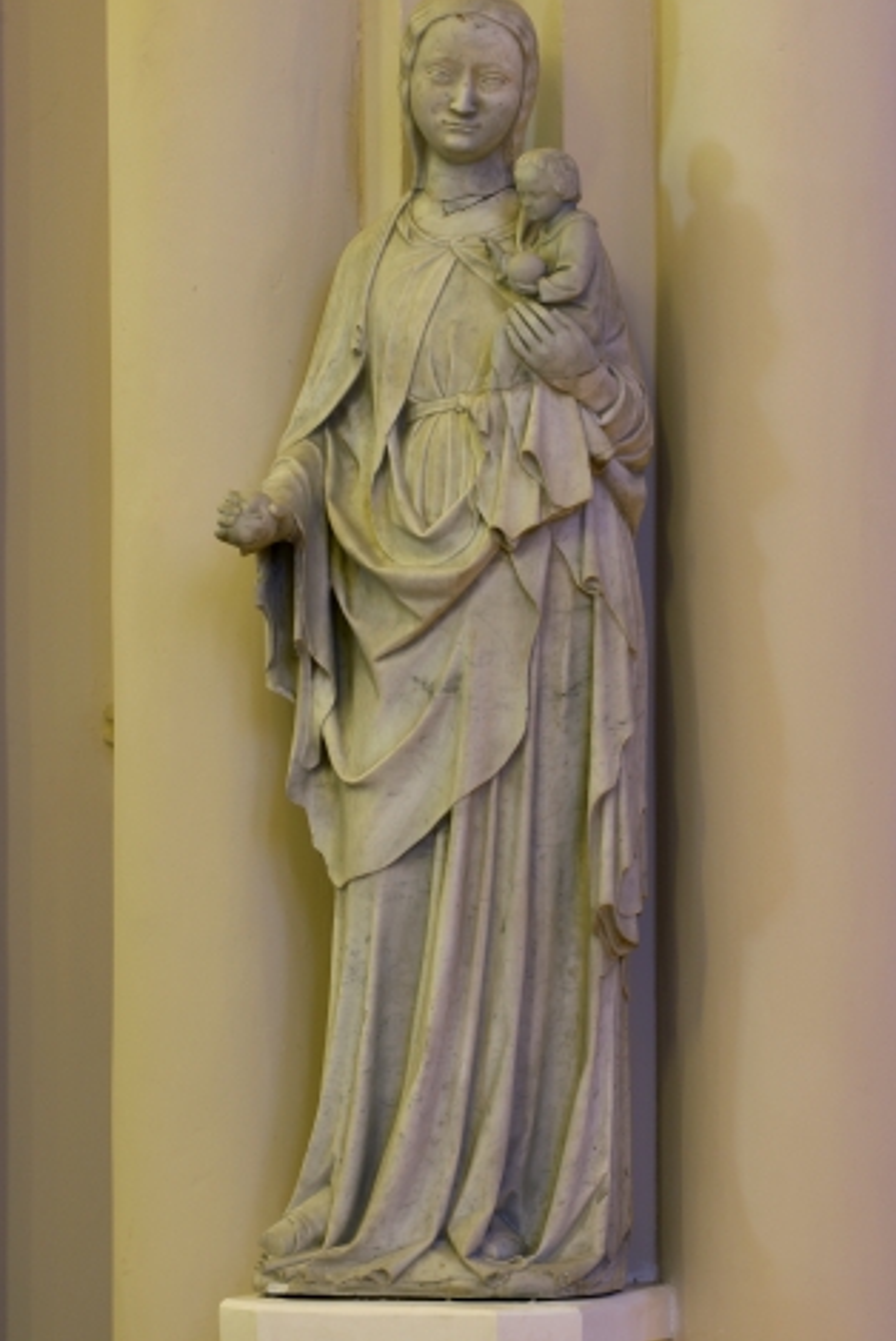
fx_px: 8536
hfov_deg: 6.0
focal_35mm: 229
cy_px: 619
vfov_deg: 9.0
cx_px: 448
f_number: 14
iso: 100
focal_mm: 140
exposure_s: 1.3
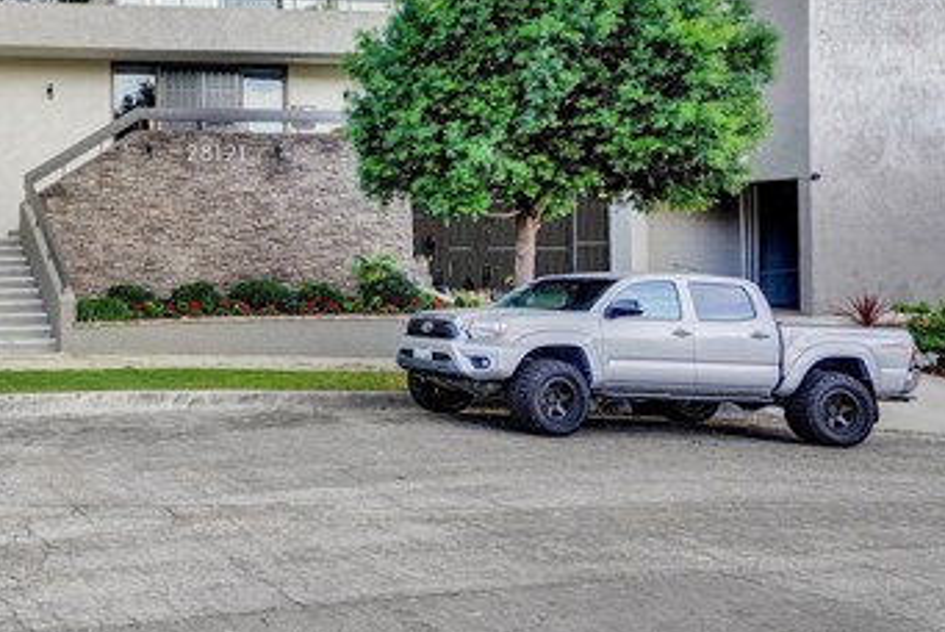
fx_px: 788
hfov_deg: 53.7
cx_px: 86
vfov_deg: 40.5
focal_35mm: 30
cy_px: 68
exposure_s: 1/8
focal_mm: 16
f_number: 10
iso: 100
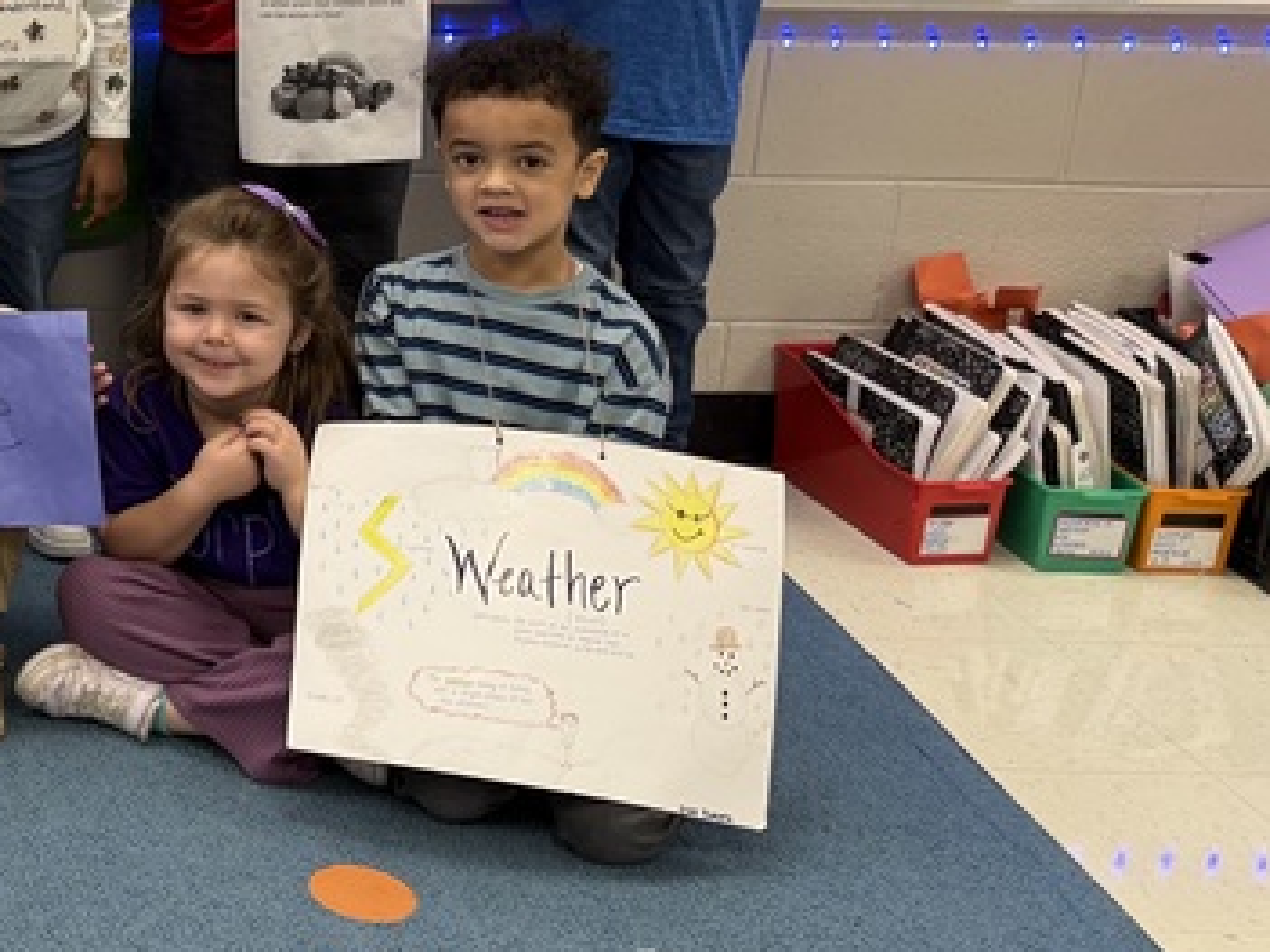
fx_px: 2567
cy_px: 83
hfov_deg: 23.1
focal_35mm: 70
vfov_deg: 20.5
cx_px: -572
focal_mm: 6.76
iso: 100
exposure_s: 1/60
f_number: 1.78
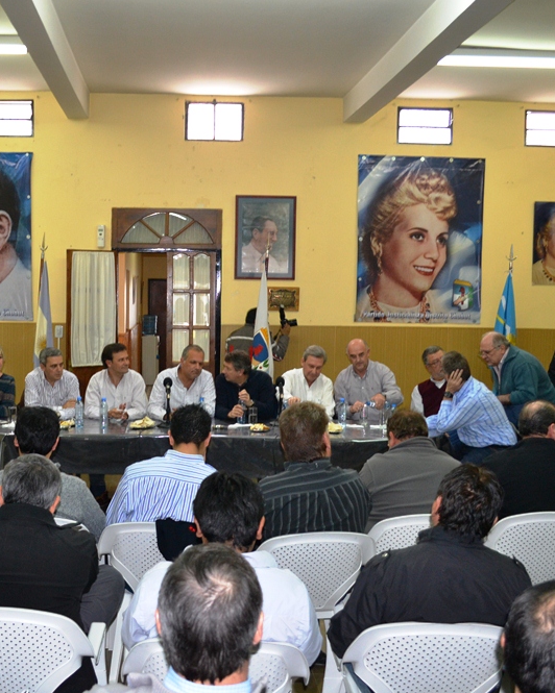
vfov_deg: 46.8
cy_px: 354
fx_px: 801
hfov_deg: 37.8
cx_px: 188
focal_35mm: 39
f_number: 3.5
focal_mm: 18
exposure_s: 1/60
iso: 720
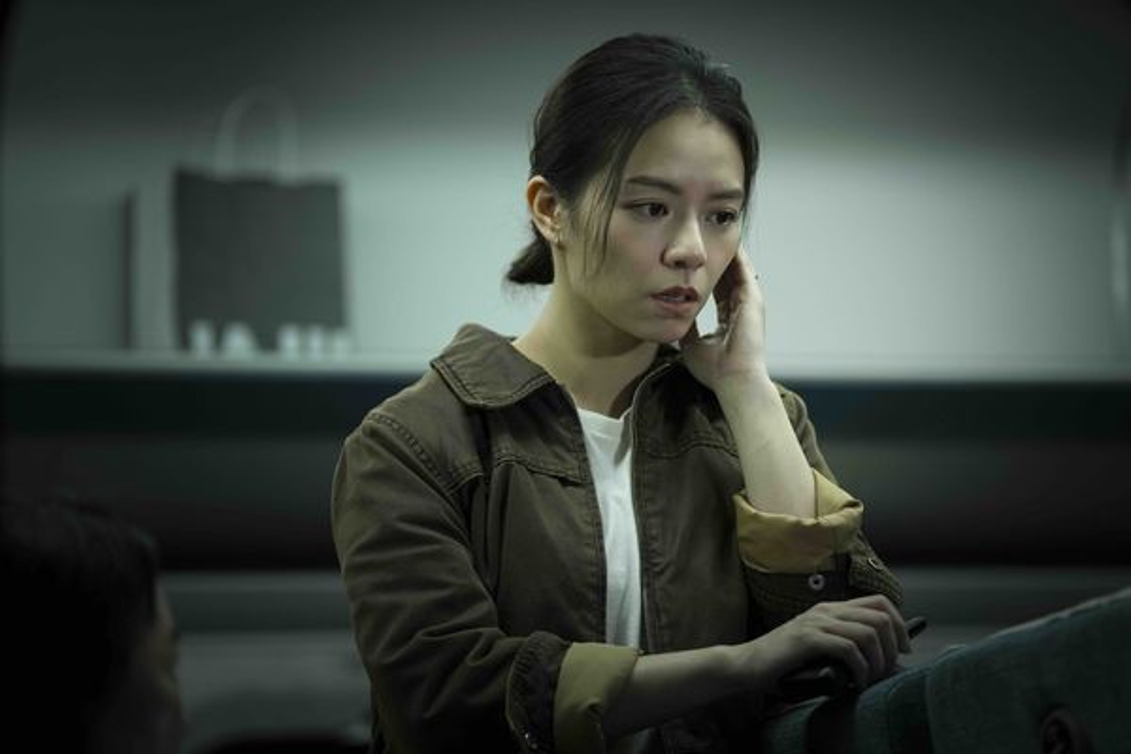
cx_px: 566
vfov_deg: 9.0
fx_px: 4775
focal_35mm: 152
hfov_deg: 13.5
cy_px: 377
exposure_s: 1/250
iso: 3200
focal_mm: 152
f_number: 2.8
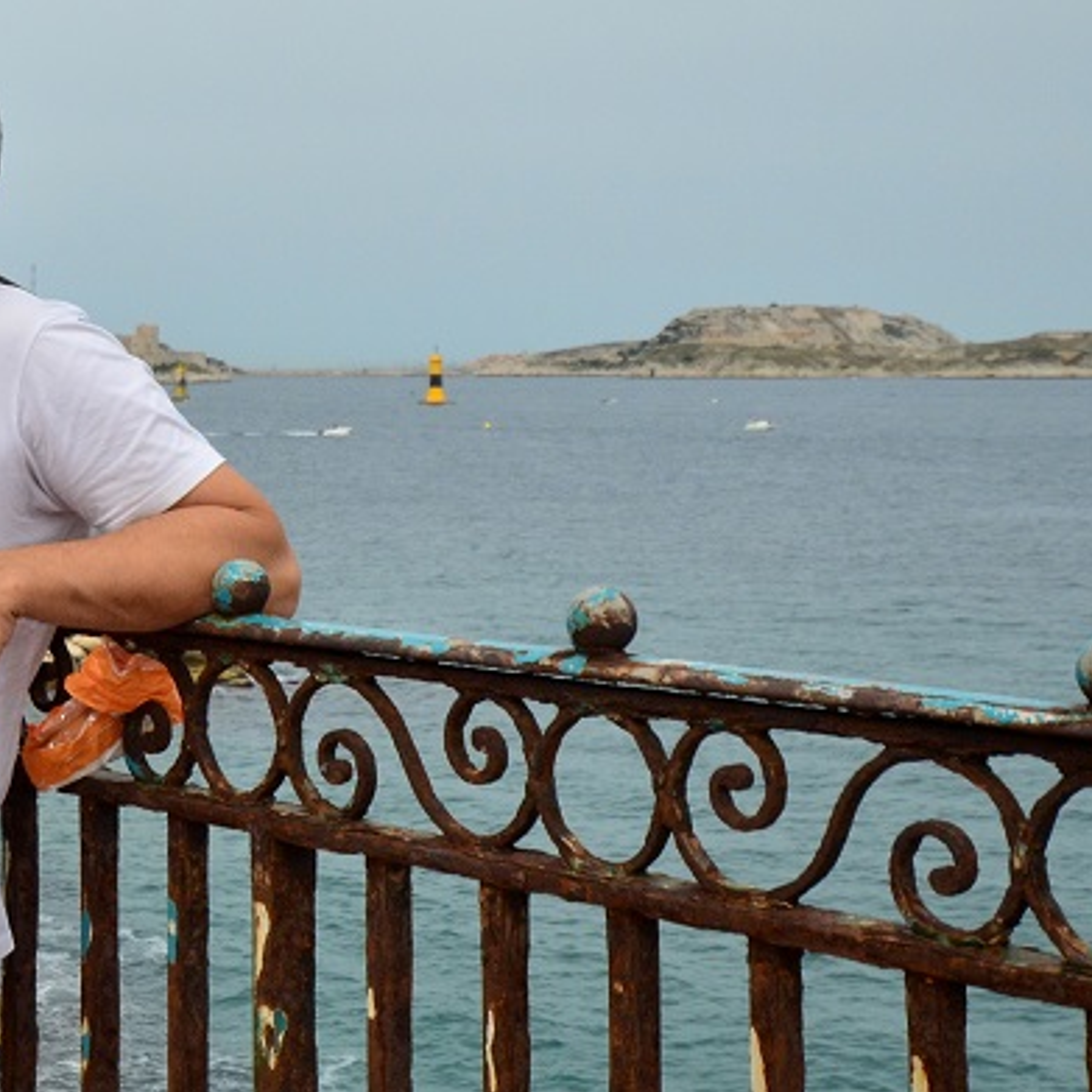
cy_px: 289
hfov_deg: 21.5
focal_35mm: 78
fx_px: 2784
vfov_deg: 22.0
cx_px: 43
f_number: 4.5
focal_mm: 24
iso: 800
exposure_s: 1/8000
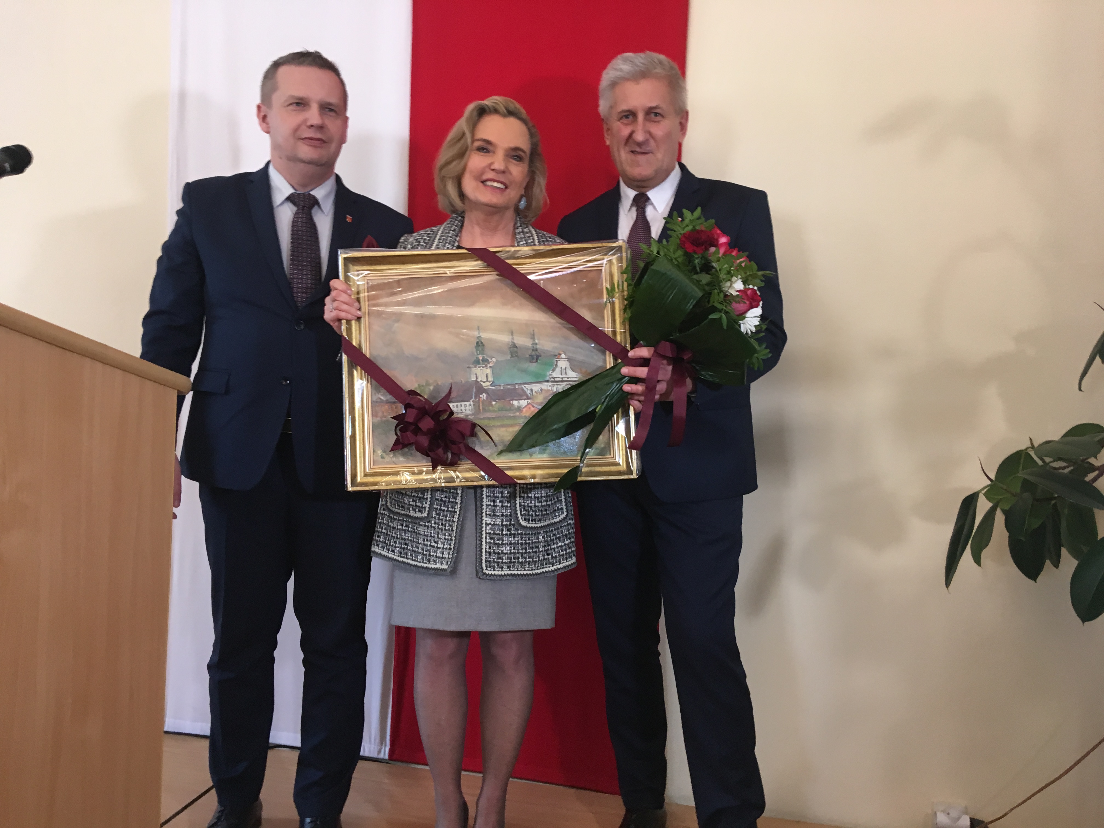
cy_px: 414
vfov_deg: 48.2
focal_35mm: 29
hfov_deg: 61.7
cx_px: 552
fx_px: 925
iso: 100
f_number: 2.2
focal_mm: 4.15
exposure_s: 1/33
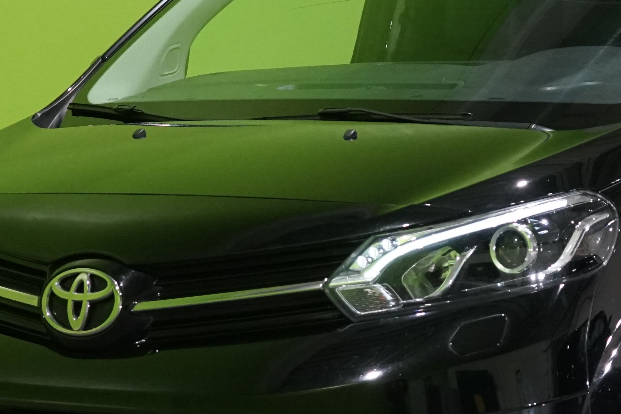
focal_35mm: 141
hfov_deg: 14.4
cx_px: 523
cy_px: 317
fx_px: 2432
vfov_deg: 9.7
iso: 2500
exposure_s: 1/160
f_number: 4.5
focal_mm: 49
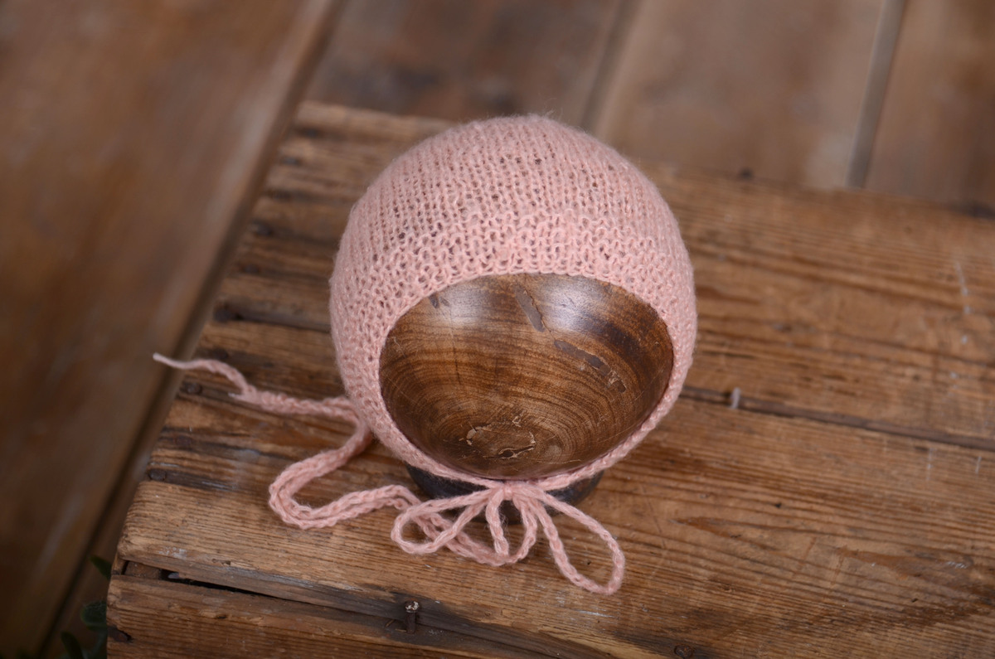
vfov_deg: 13.0
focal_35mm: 105
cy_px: 330
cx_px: 498
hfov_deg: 19.5
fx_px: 2896
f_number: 4
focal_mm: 70
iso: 100
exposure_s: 1/100
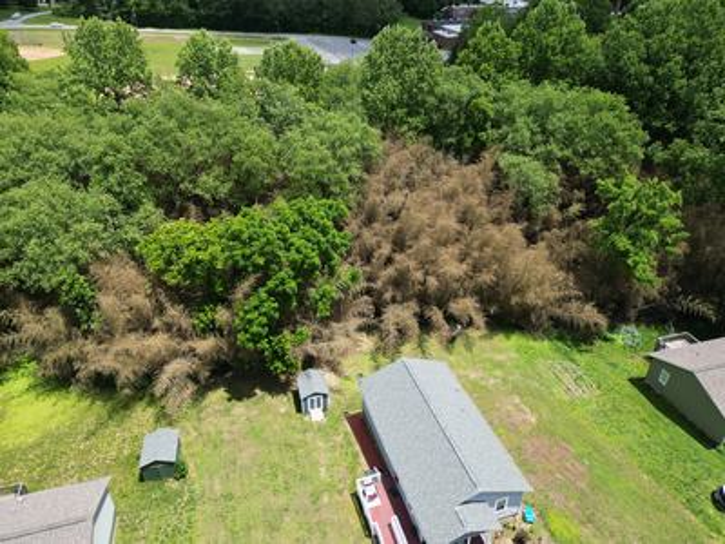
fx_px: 503
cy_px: 272
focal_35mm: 24
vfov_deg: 56.8
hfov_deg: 71.6
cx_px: 362
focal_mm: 6.72
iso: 100
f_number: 1.7
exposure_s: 1/1500
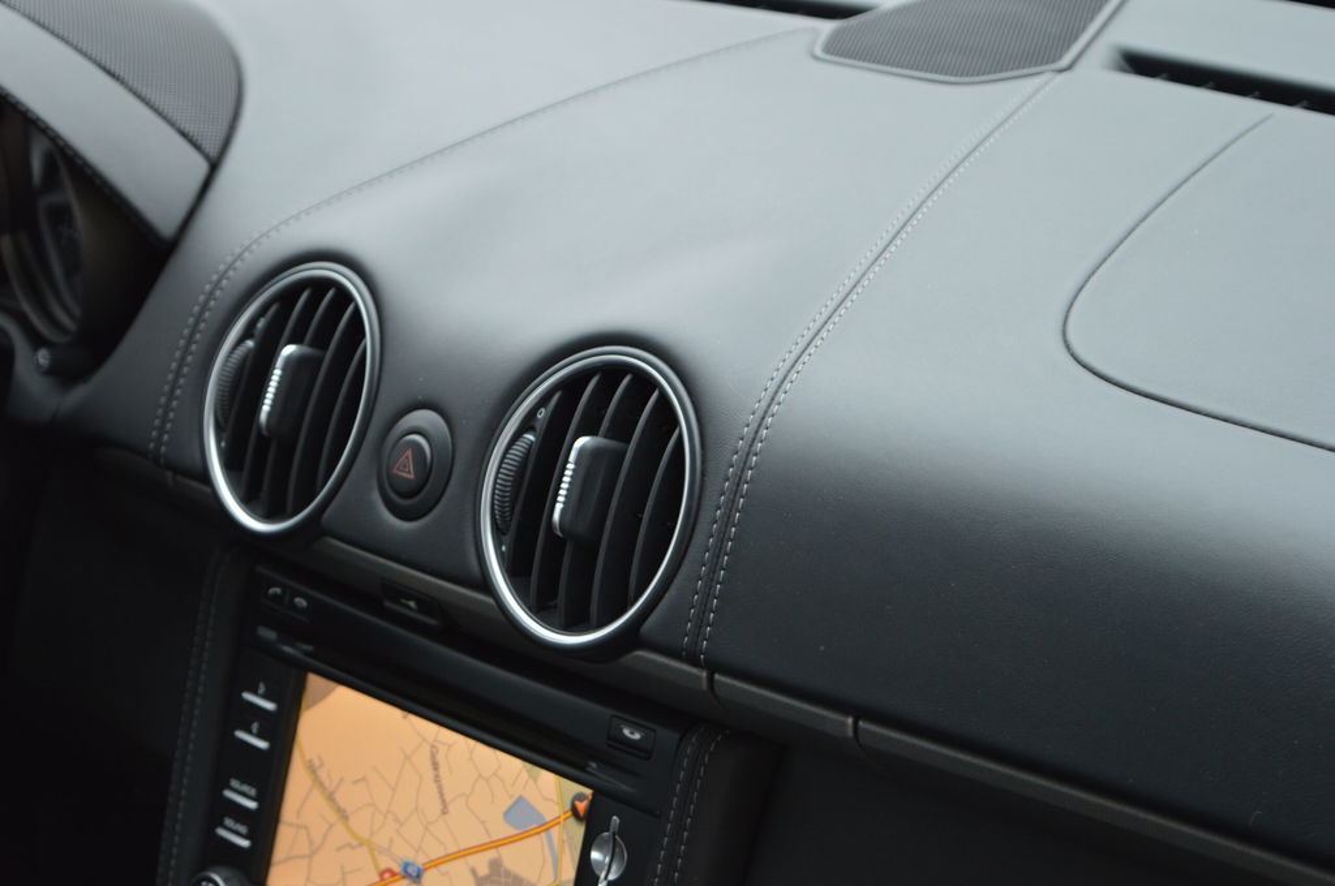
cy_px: 443
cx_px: 668
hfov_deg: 24.6
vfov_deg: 16.5
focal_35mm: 82
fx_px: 3055
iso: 400
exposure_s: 1/20
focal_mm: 55
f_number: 5.6
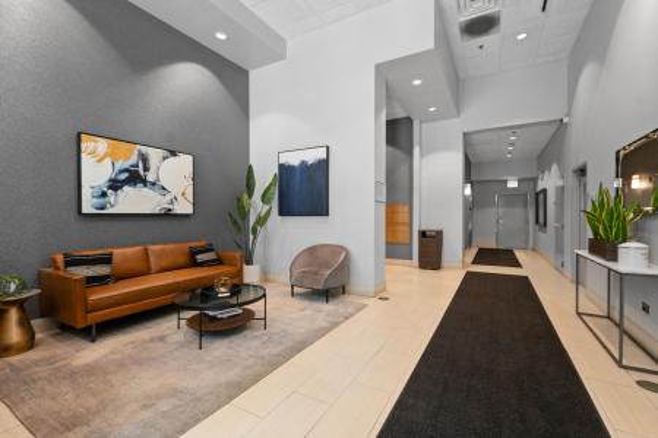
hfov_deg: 100.4
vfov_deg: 77.3
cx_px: 329
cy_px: 219
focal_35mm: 15
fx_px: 274
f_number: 6.3
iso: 250
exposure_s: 1/5
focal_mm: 10
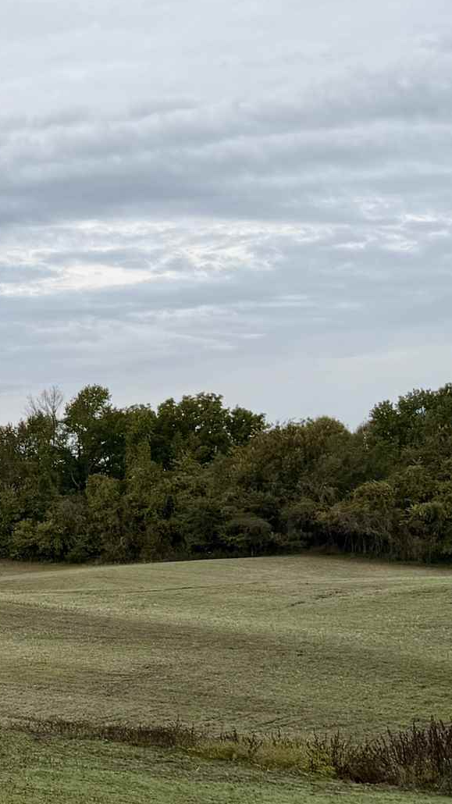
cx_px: -274
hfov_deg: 14.2
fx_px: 1663
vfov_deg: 27.1
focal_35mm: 78
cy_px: 521
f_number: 1.78
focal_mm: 6.76
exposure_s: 1/2232
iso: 80
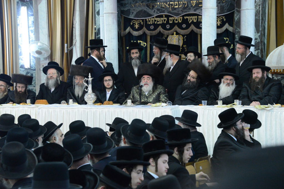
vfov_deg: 13.7
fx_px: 789
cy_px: 94
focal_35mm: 100
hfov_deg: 20.4
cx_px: 142
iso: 5000
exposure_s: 1/80
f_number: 5.3
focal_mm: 100
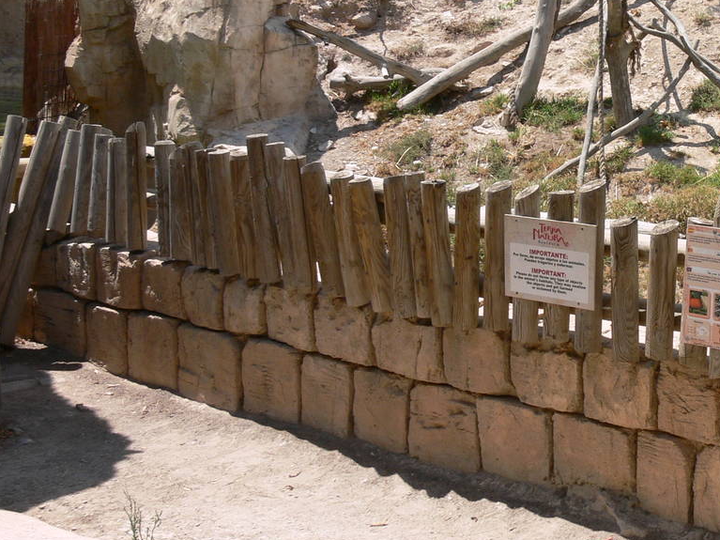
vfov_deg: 20.0
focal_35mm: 73
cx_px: 733
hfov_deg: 25.3
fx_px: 1518
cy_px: 131
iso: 80
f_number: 5.6
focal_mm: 7.4
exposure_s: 1/250
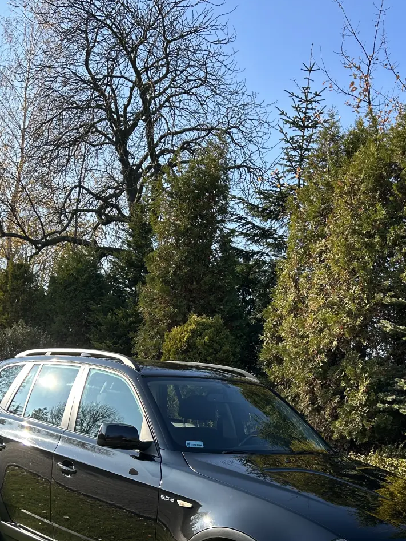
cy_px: 363
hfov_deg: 32.6
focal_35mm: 44
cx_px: 270
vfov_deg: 42.3
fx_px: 688
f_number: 1.5
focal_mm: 5.7
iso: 50
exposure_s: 1/1266
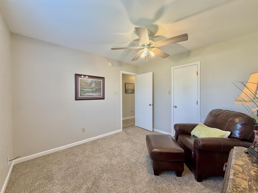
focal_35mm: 14
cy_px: 96
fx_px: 104
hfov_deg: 102.1
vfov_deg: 85.7
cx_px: 129
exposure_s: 1/120
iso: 320
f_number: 2.2
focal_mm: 2.22
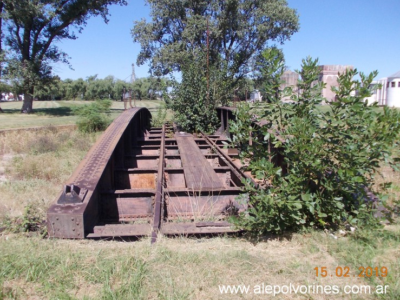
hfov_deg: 61.6
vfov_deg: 48.3
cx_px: 201
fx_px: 335
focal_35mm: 29
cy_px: 154
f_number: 5.4
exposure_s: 1/250
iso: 80
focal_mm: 4
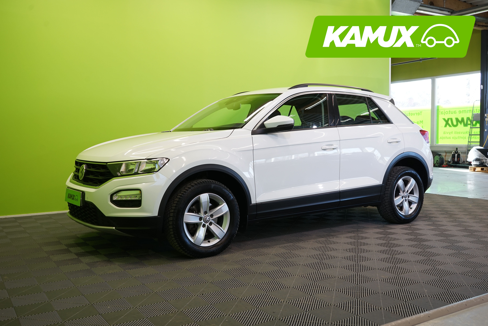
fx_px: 461
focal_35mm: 34
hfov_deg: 55.8
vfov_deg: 38.9
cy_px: 163
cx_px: 244
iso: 500
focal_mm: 34
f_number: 6.3
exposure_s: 1/40
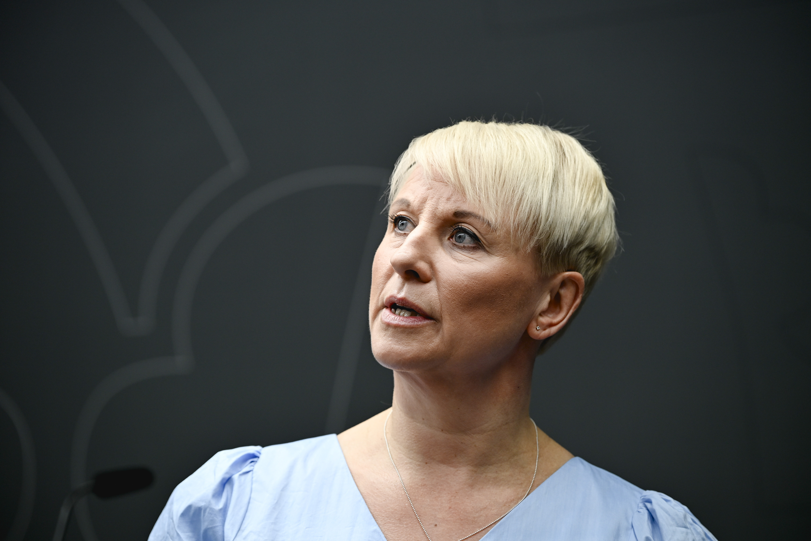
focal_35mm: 120
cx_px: 406
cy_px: 270
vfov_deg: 11.4
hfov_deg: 17.1
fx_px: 2703
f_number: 4
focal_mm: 120
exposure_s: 1/125
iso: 450
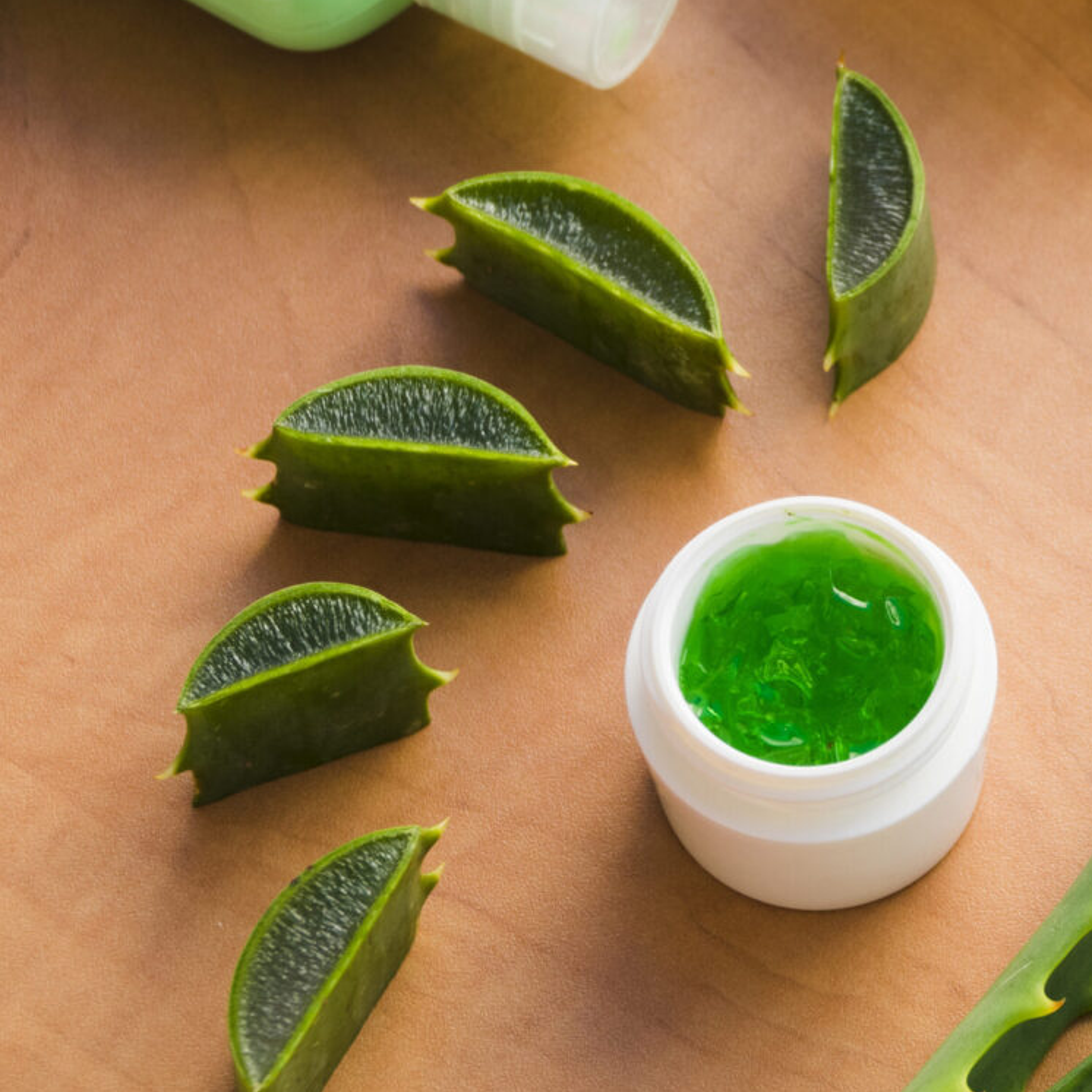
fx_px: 7745
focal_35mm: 217
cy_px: 380
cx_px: 1159
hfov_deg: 8.0
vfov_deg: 8.1
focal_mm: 43.48
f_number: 4
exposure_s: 1/200
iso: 100
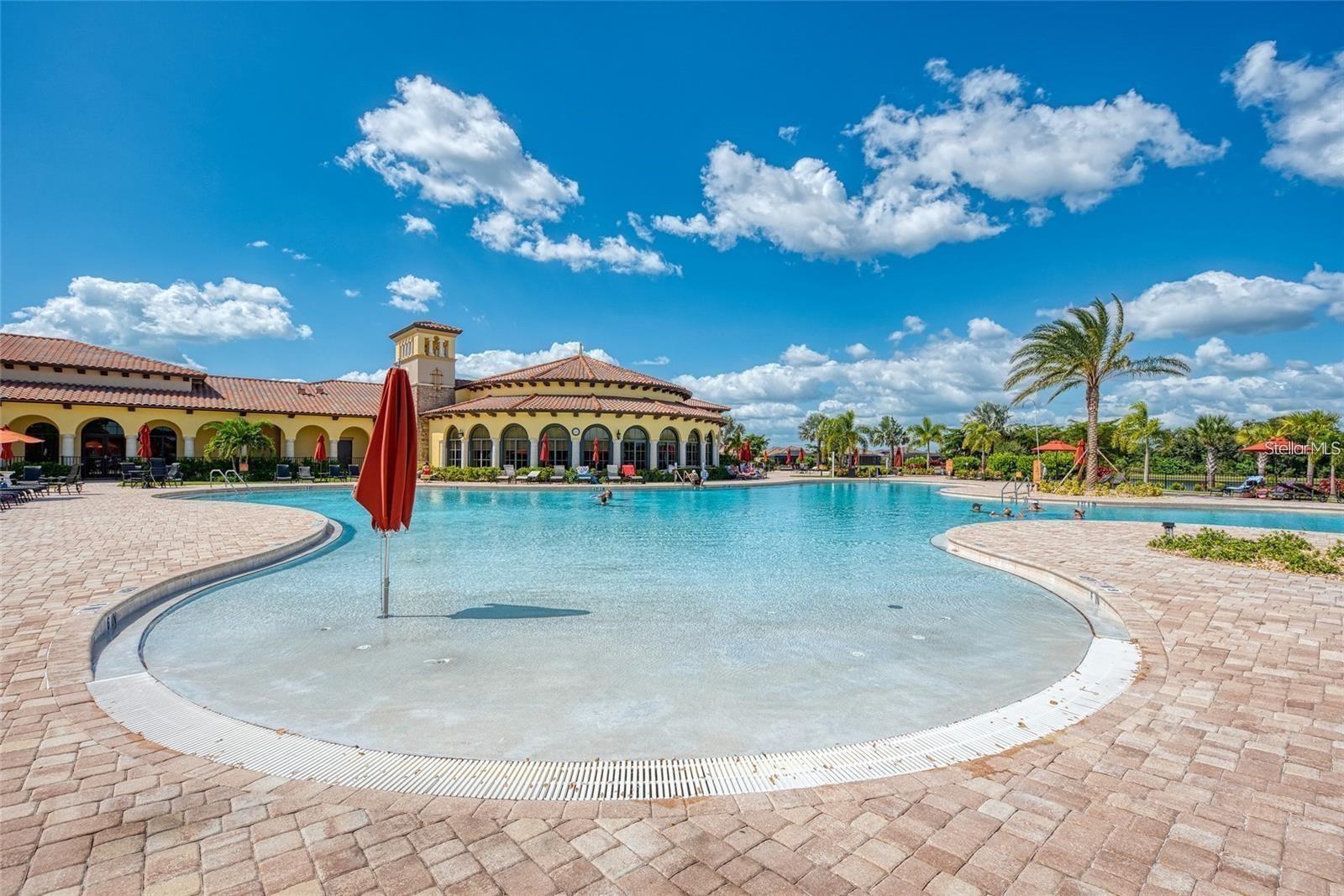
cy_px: 448
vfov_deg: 73.8
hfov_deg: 96.7
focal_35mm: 16
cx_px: 672
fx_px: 597
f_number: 7.1
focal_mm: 16
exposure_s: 1/3200
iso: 160
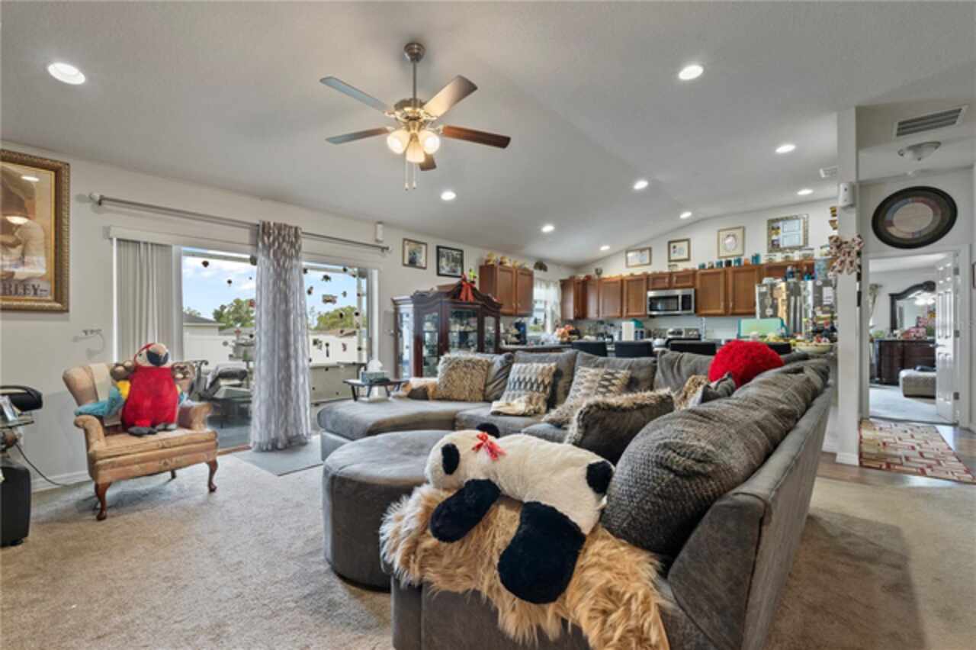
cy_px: 325
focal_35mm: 16
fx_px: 434
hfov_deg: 96.8
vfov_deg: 73.7
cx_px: 488
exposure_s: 1/3
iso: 400
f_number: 8
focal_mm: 16
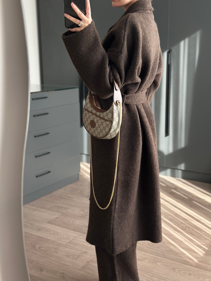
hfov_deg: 30.3
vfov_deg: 39.7
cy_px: 140
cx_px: 106
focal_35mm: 48
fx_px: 390
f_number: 1.78
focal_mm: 6.86
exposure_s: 1/271
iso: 80
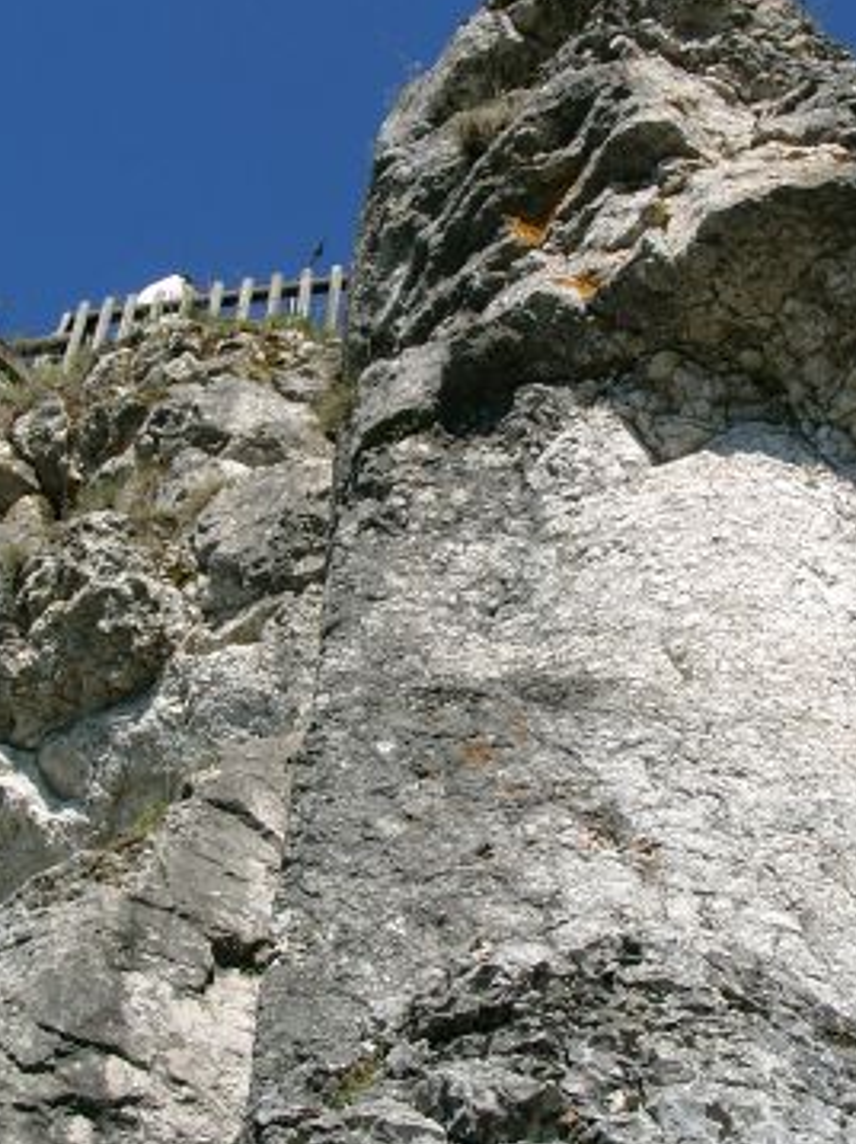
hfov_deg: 25.6
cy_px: 530
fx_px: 1882
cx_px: 377
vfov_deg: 33.8
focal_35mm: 57
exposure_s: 1/915
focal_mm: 7.13
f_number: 4
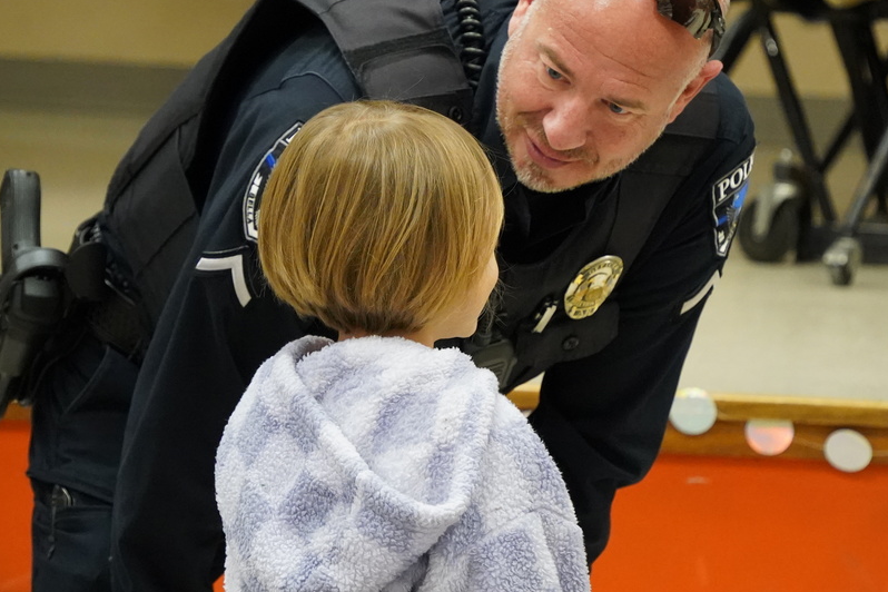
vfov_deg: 5.4
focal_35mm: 254
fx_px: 6265
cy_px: 231
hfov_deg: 8.1
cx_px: 490
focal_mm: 132
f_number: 5.6
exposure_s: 1/200
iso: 8000
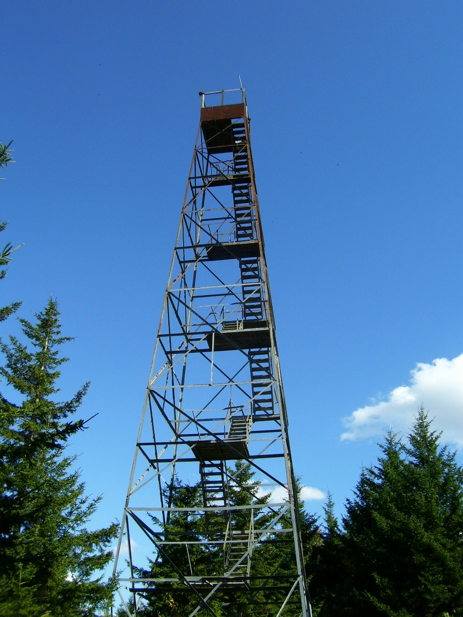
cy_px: 308
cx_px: 232
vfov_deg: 54.0
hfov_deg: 41.8
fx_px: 606
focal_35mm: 34
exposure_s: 1/350
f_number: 4.8
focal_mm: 5.6
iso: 80
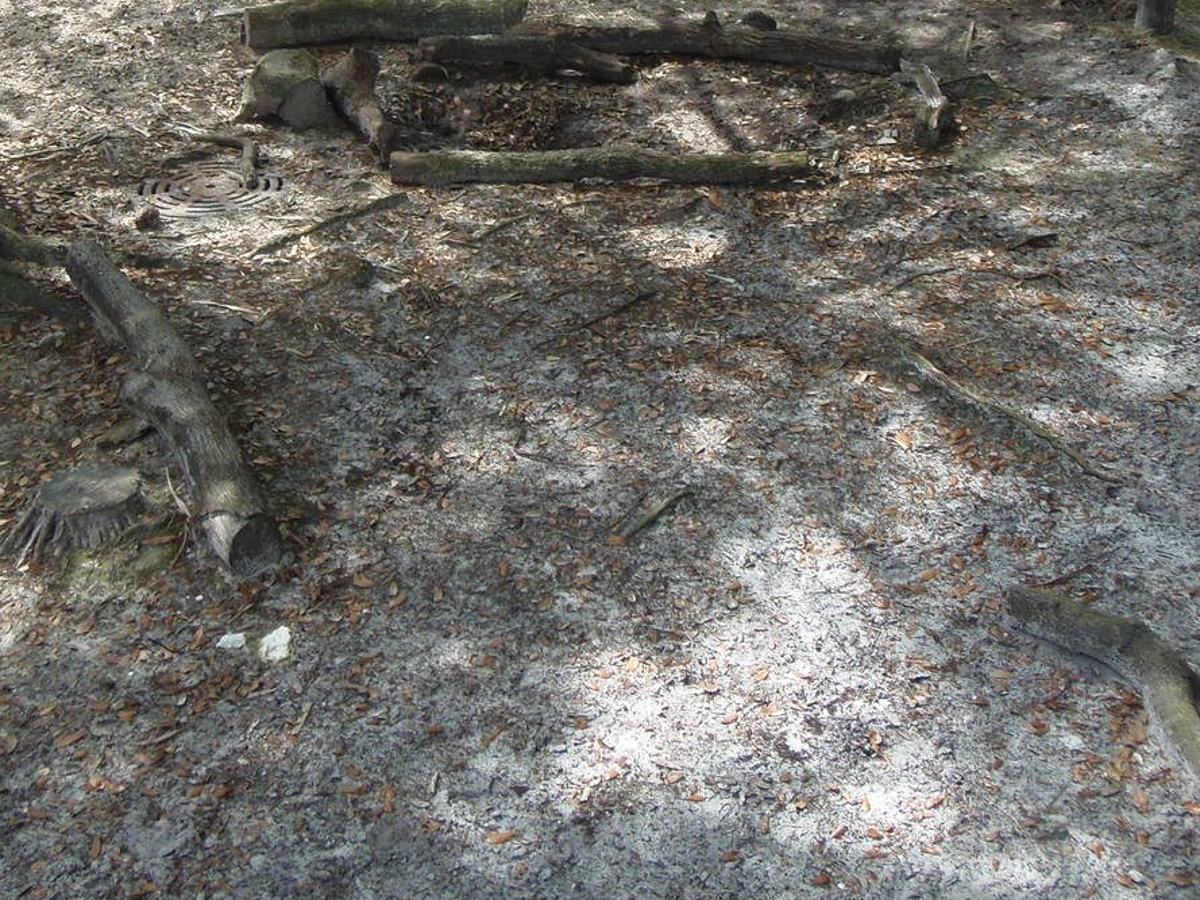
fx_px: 1872
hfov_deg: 35.4
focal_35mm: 54
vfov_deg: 26.3
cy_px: 125
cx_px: 463
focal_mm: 5.5
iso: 64
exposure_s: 1/160
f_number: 3.2
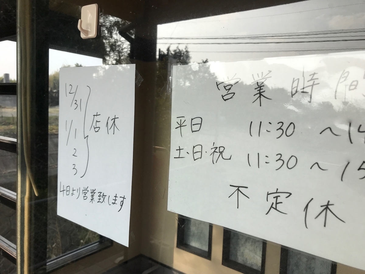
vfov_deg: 49.7
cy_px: 137
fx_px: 295
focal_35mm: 28
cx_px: 182
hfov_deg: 63.4
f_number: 1.8
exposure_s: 1/1520
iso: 20
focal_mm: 3.99
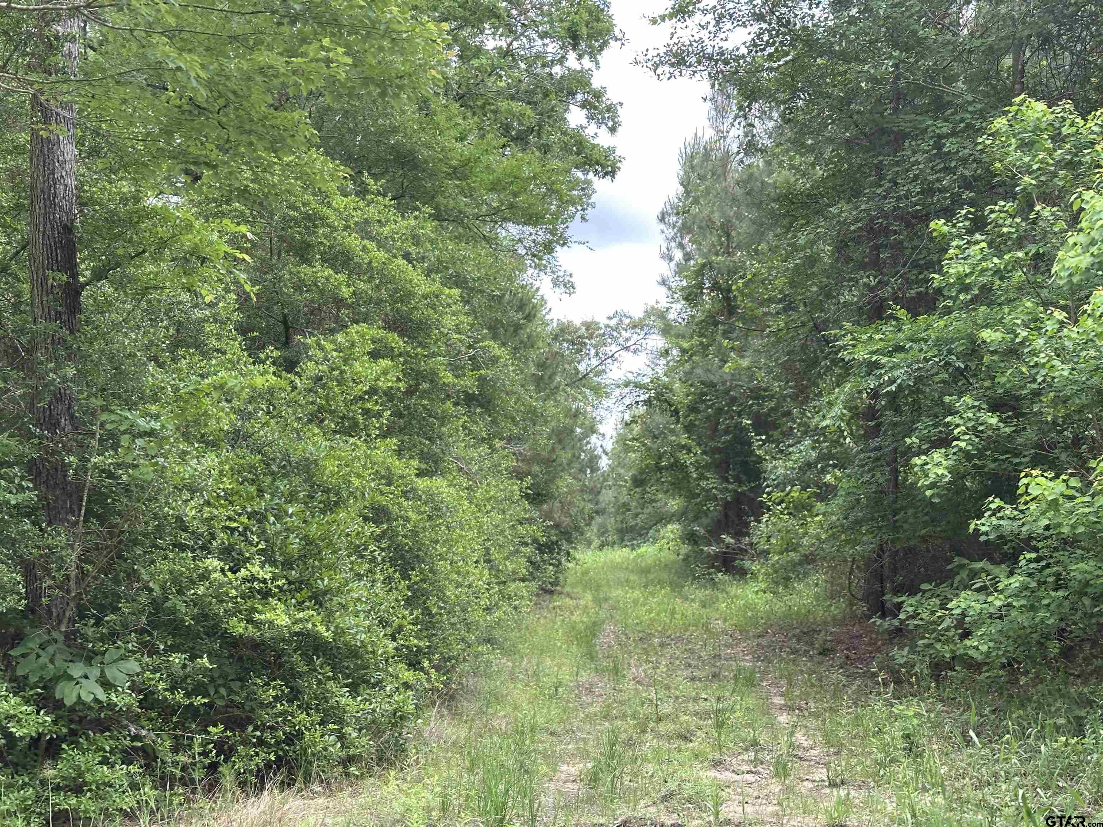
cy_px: 414
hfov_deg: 39.7
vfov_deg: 30.3
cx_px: 552
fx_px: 1529
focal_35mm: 48
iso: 64
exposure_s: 1/373
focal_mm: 6.86
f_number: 1.78
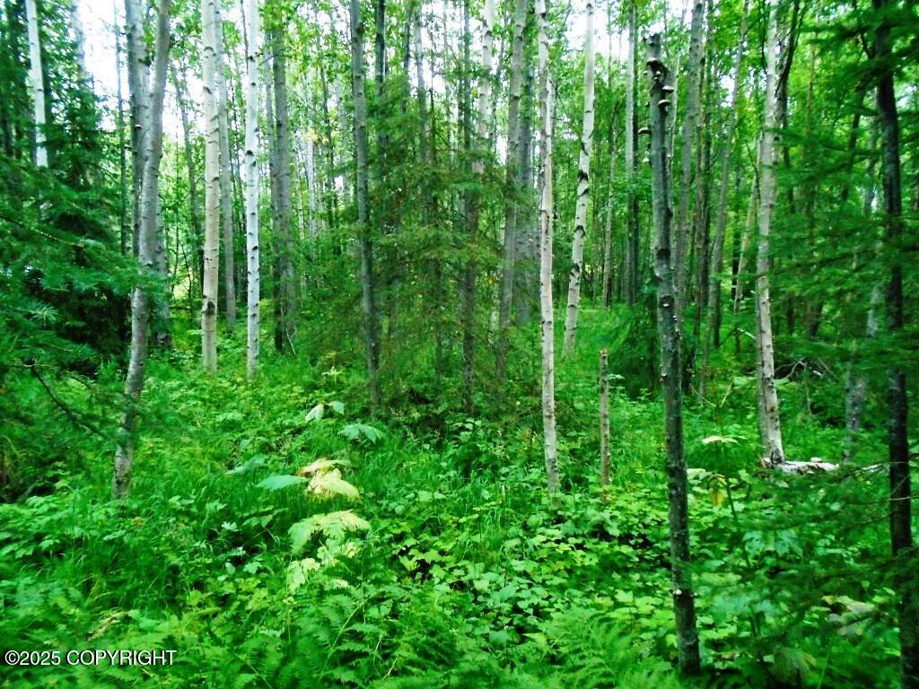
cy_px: 344
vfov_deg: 53.1
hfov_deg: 67.3
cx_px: 460
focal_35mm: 26
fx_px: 690
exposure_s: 1/60
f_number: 3.2
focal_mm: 4.6
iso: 640
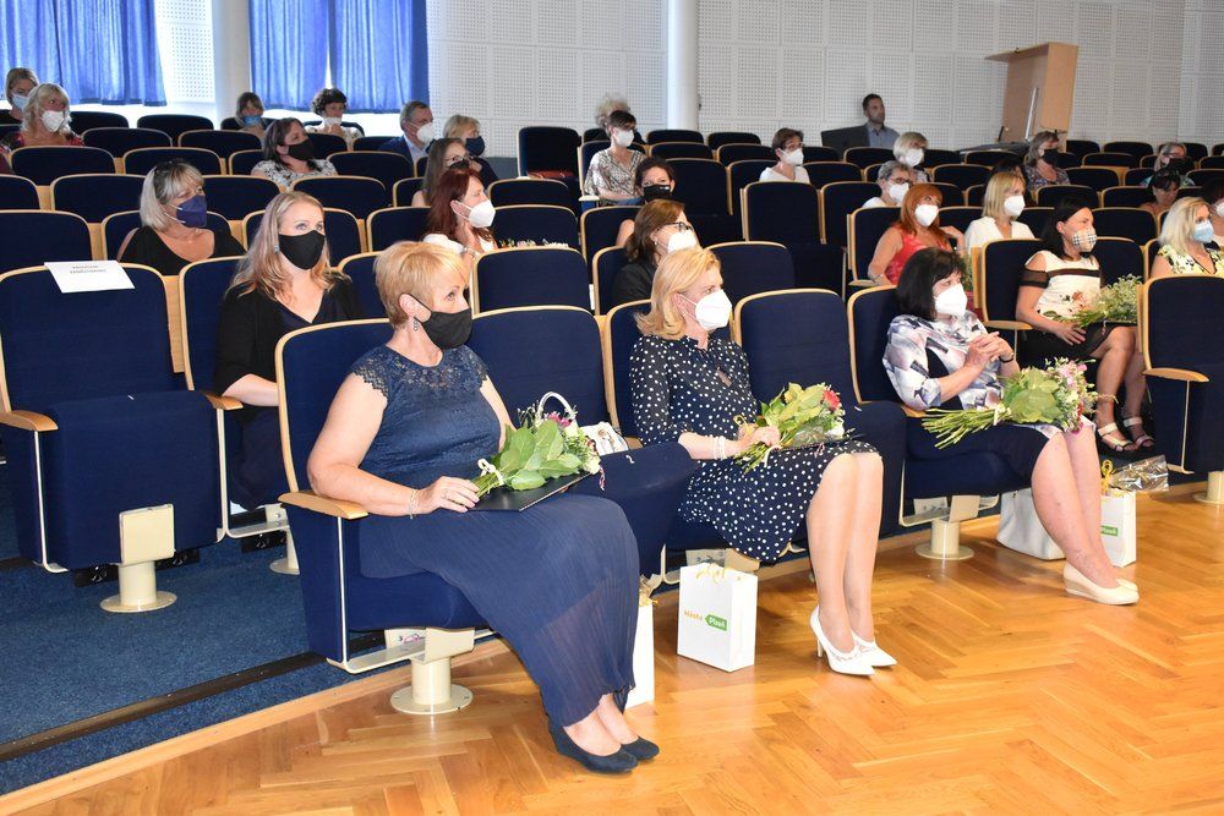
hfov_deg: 51.3
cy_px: 408
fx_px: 1275
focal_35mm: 38
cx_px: 612
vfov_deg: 35.5
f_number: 5.6
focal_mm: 25
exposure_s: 1/60
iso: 2200
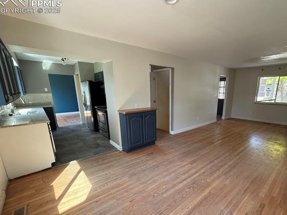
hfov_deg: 90.2
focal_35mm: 17
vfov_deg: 74.2
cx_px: 168
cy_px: 125
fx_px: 141
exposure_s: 1/95
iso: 320
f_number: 2.2
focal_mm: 2.22
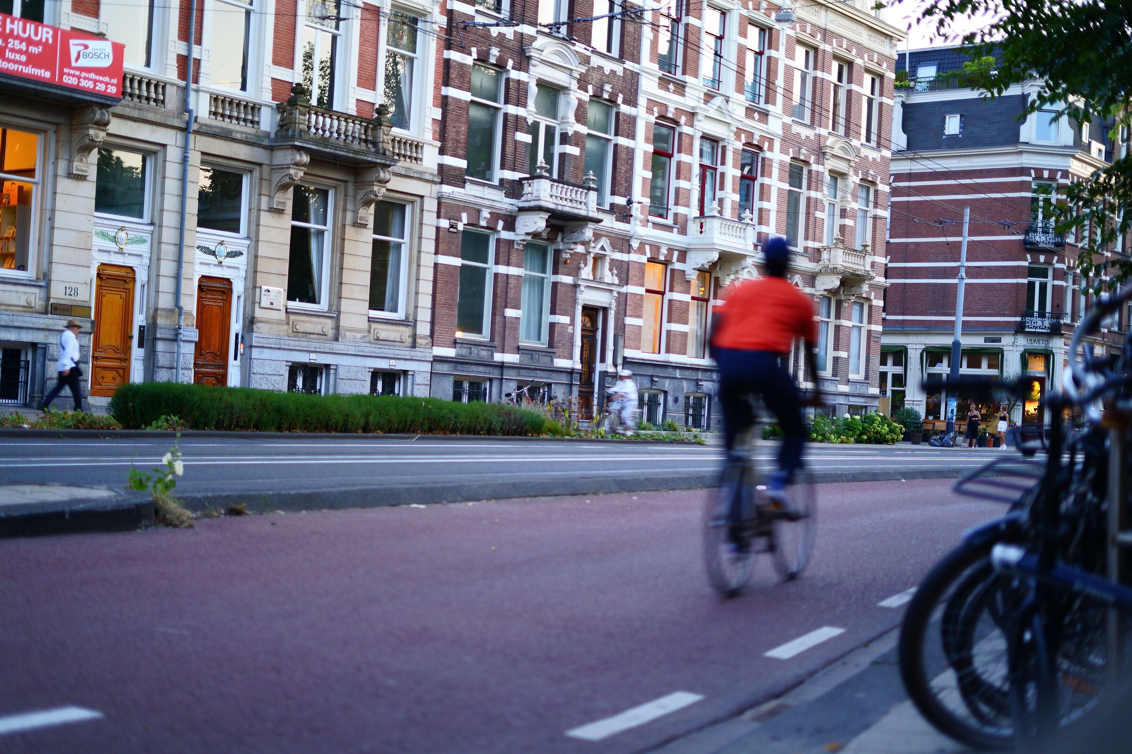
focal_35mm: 50
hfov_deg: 39.6
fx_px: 1572
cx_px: 566
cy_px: 377
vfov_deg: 27.0
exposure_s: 1/25
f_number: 1.8
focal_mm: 50
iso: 320
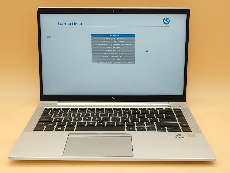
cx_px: 115
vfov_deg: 32.9
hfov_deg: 42.9
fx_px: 292
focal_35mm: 44
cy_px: 86
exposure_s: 1/106
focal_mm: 4.36
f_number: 1.8
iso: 50
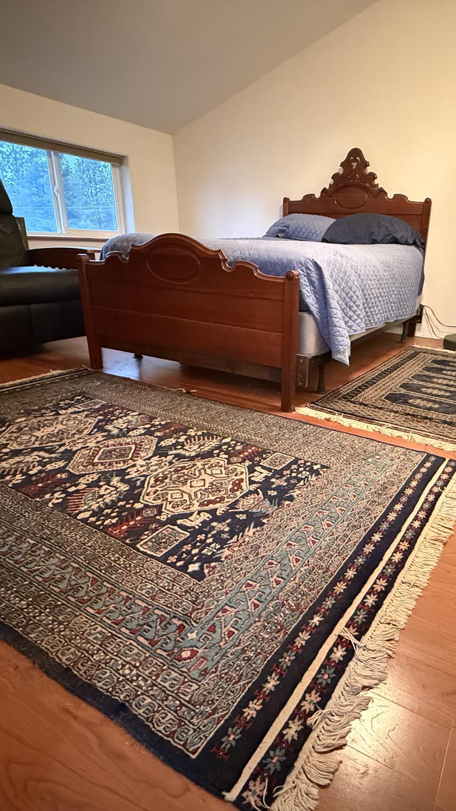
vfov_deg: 83.8
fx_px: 451
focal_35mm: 21
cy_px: 413
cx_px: 322
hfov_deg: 52.1
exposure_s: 1/40
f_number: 2.2
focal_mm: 2.22
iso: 1250
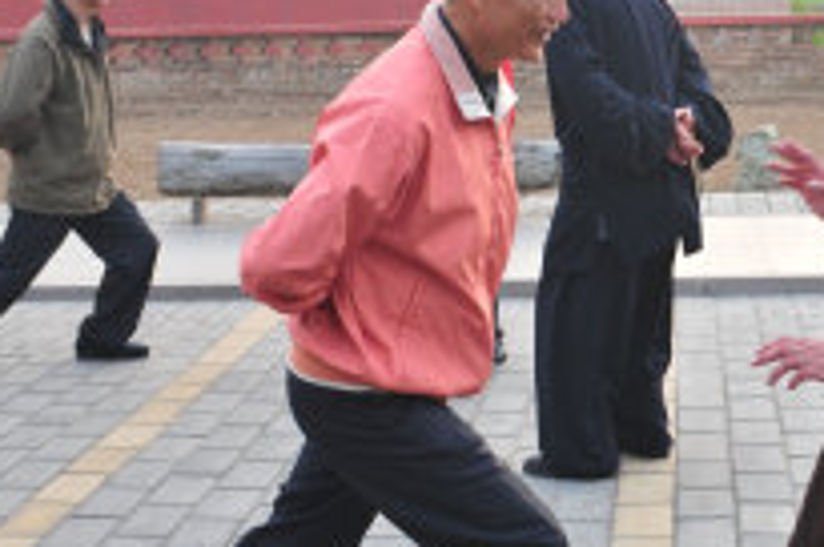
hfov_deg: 21.8
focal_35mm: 93
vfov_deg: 14.6
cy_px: 223
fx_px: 2125
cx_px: 575
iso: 500
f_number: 5.6
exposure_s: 1/125
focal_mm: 26
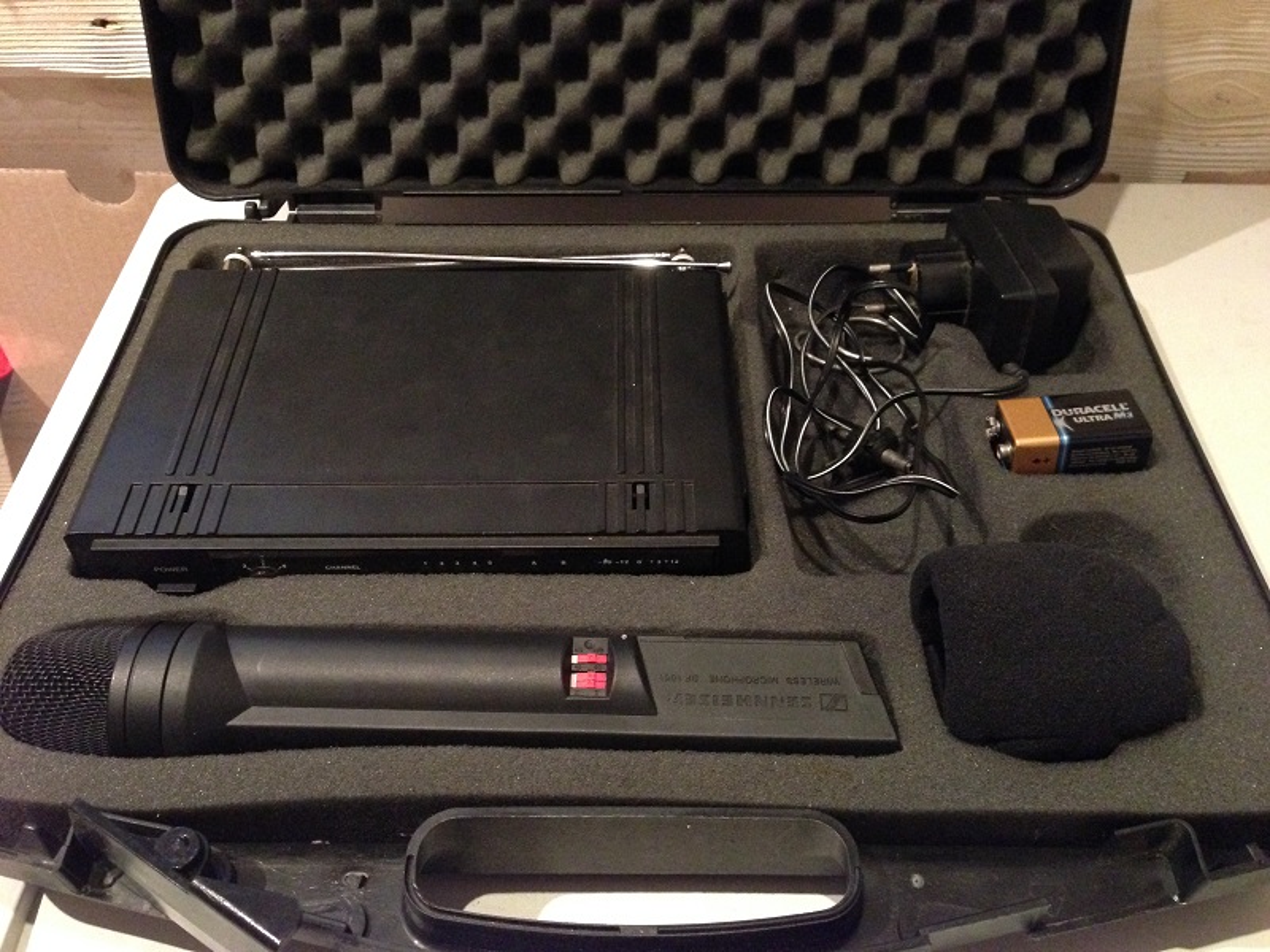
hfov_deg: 55.4
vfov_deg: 42.9
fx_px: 1211
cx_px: 635
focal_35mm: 33
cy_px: 476
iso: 800
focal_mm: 4.12
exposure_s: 1/15
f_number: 2.4
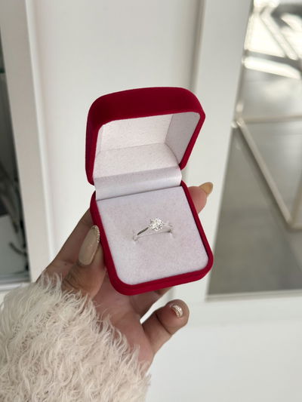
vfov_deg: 39.6
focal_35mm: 48
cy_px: 201
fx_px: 558
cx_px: 151
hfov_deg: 30.3
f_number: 1.78
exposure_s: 1/719
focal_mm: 6.76
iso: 100
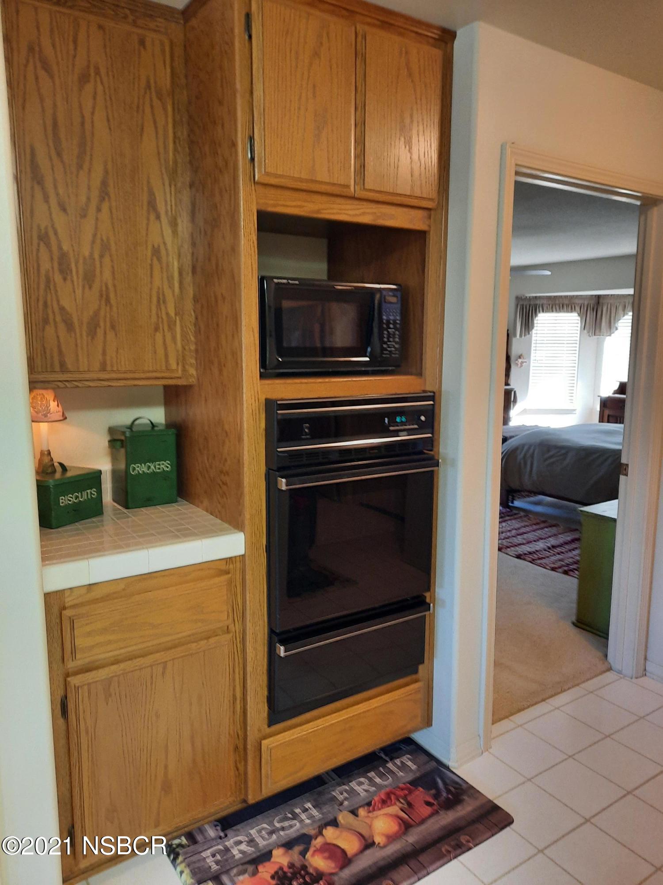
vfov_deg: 69.4
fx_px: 638
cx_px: 332
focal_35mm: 25
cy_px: 442
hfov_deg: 54.9
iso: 250
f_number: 2
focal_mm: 4.6
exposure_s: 1/30
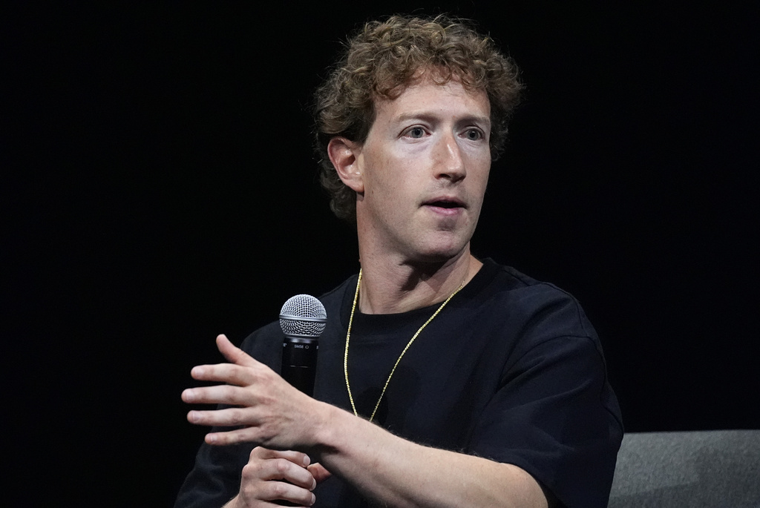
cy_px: 254
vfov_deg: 1.5
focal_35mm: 900
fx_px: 19019
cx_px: 380
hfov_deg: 2.3
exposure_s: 1/320
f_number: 4
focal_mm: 600
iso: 8000
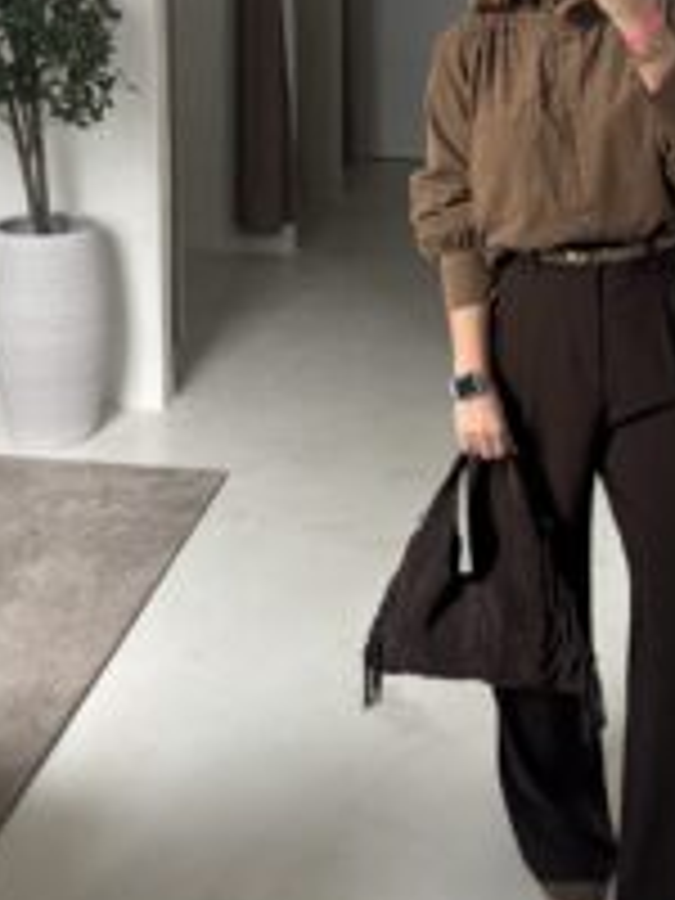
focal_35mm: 52
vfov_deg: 35.9
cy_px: 212
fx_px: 1352
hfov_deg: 27.8
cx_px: 472
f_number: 1.6
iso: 160
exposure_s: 1/60
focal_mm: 5.96
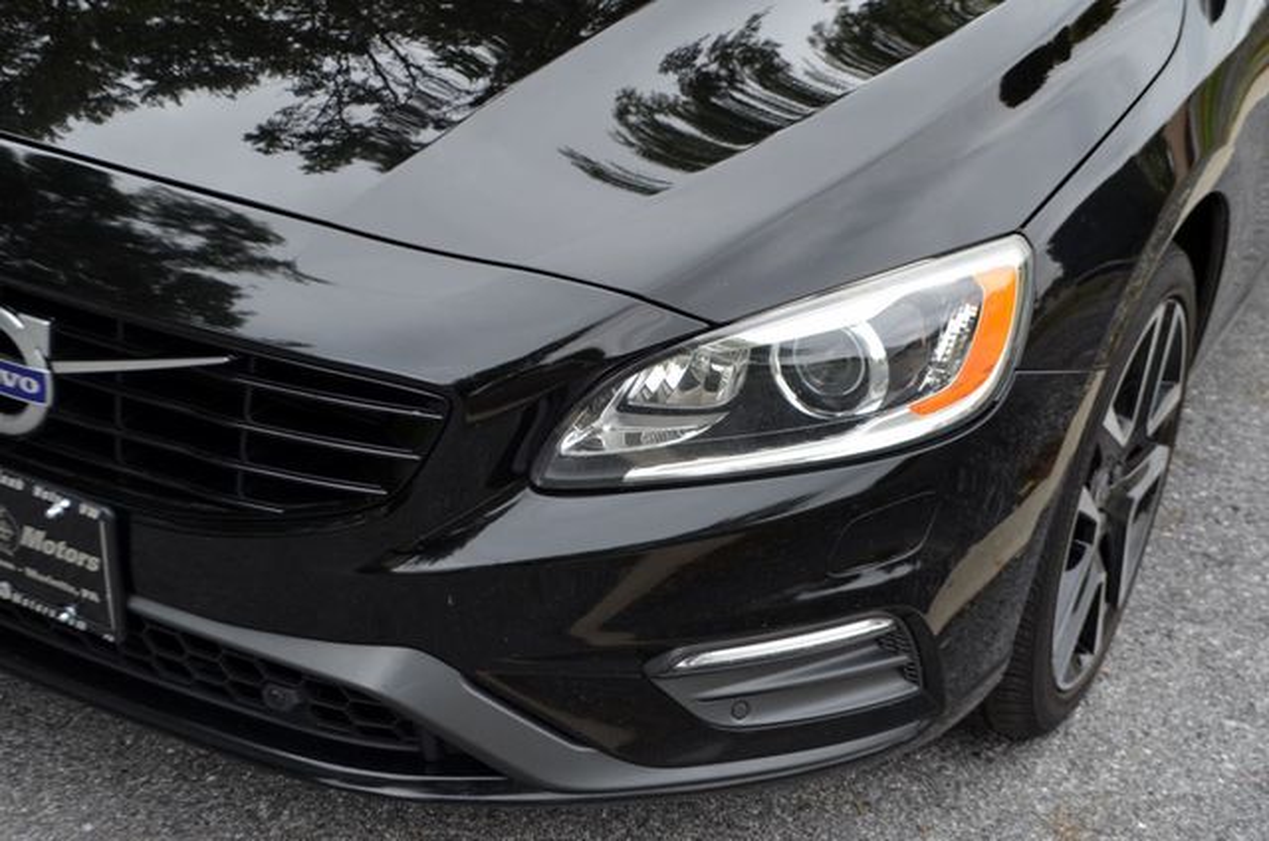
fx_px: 2005
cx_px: 634
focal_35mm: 57
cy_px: 420
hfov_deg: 35.1
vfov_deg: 23.7
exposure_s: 1/125
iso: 200
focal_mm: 38
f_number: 5.6
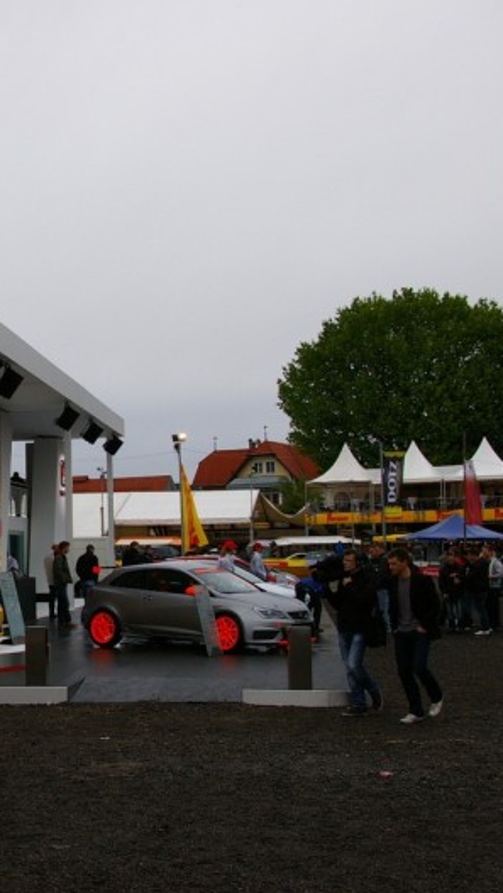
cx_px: -90
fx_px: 1299
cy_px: 447
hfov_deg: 20.6
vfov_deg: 38.0
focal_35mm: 55
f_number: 8
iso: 200
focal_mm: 23
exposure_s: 1/180
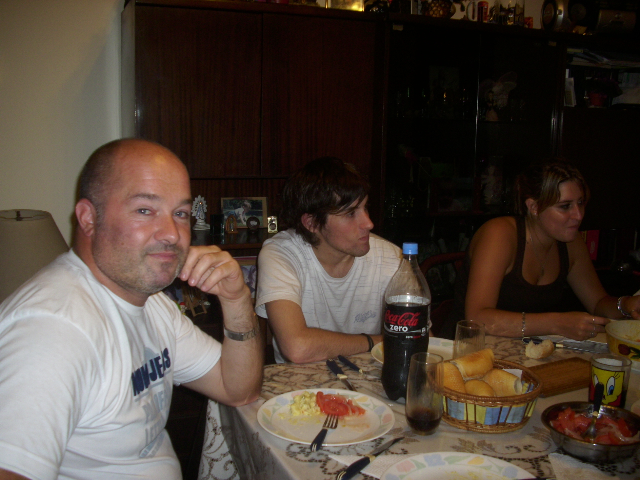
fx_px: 573
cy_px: 240
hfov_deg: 58.4
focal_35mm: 31
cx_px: 320
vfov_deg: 45.4
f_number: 2.8
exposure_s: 1/30
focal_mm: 6.2
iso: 50
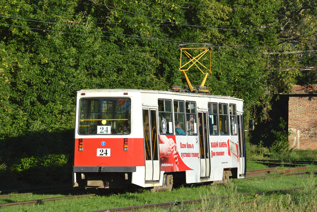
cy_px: 106
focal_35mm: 158
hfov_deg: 13.0
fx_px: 1387
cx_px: 158
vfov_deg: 8.7
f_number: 7.1
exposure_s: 1/320
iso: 100
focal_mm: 105
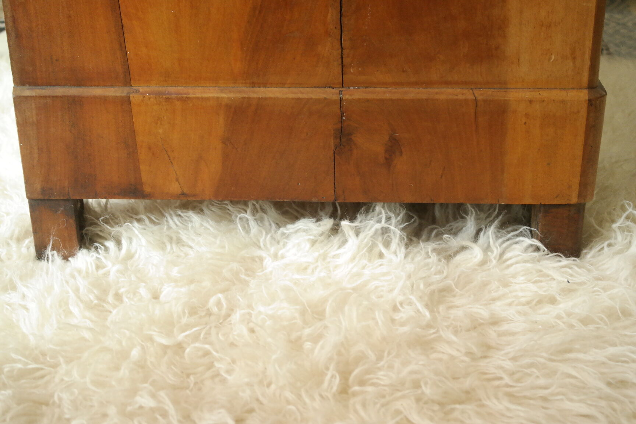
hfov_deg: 34.5
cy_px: 212
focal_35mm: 58
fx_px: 1025
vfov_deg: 23.4
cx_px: 318
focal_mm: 38
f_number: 5.6
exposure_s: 1/30
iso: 1600
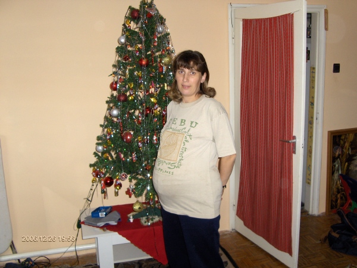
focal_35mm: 38
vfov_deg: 37.7
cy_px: 134
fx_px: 392
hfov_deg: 49.0
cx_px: 178
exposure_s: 1/60
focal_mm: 6.4
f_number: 2.7
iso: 100
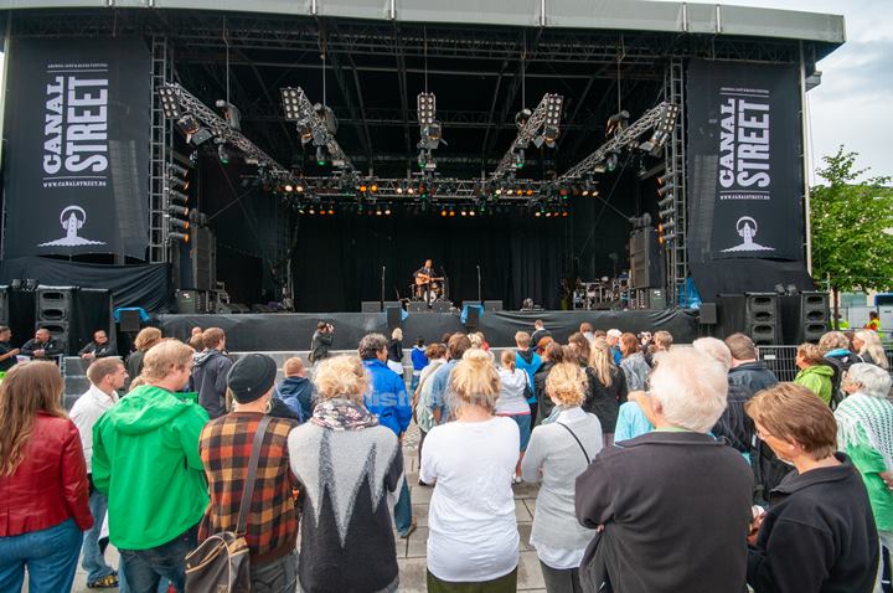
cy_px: 296
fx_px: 372
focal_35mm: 15
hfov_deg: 100.5
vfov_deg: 77.2
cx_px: 446
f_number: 5.6
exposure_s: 1/125
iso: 200
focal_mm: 10
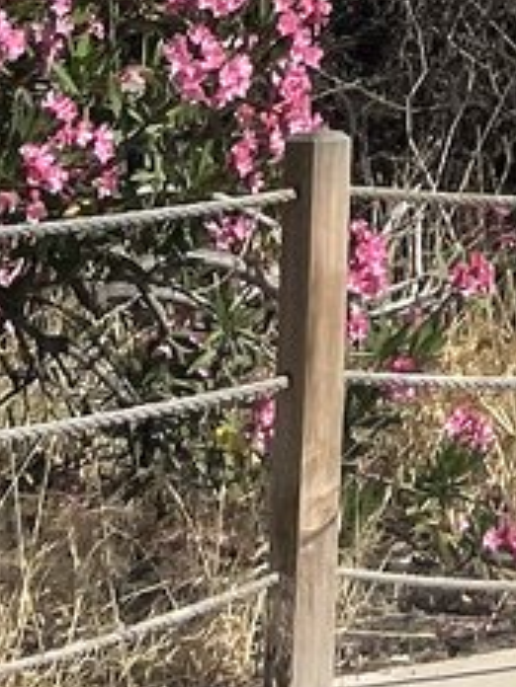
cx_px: 913
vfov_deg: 9.2
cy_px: -1279
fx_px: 3558
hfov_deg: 8.0
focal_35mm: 179
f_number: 1.5
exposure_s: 1/4274
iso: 50
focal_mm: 5.7
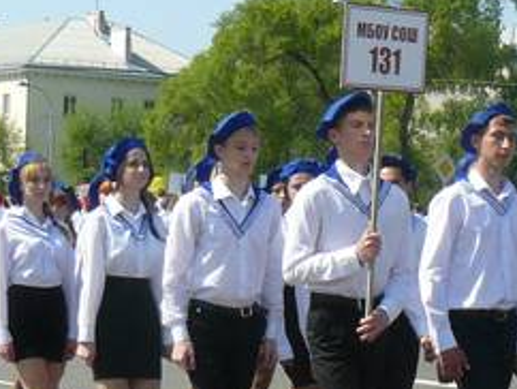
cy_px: 242
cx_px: 555
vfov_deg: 12.5
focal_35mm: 119
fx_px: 1779
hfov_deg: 16.1
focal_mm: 6
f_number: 5.6
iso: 100
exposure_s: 1/320
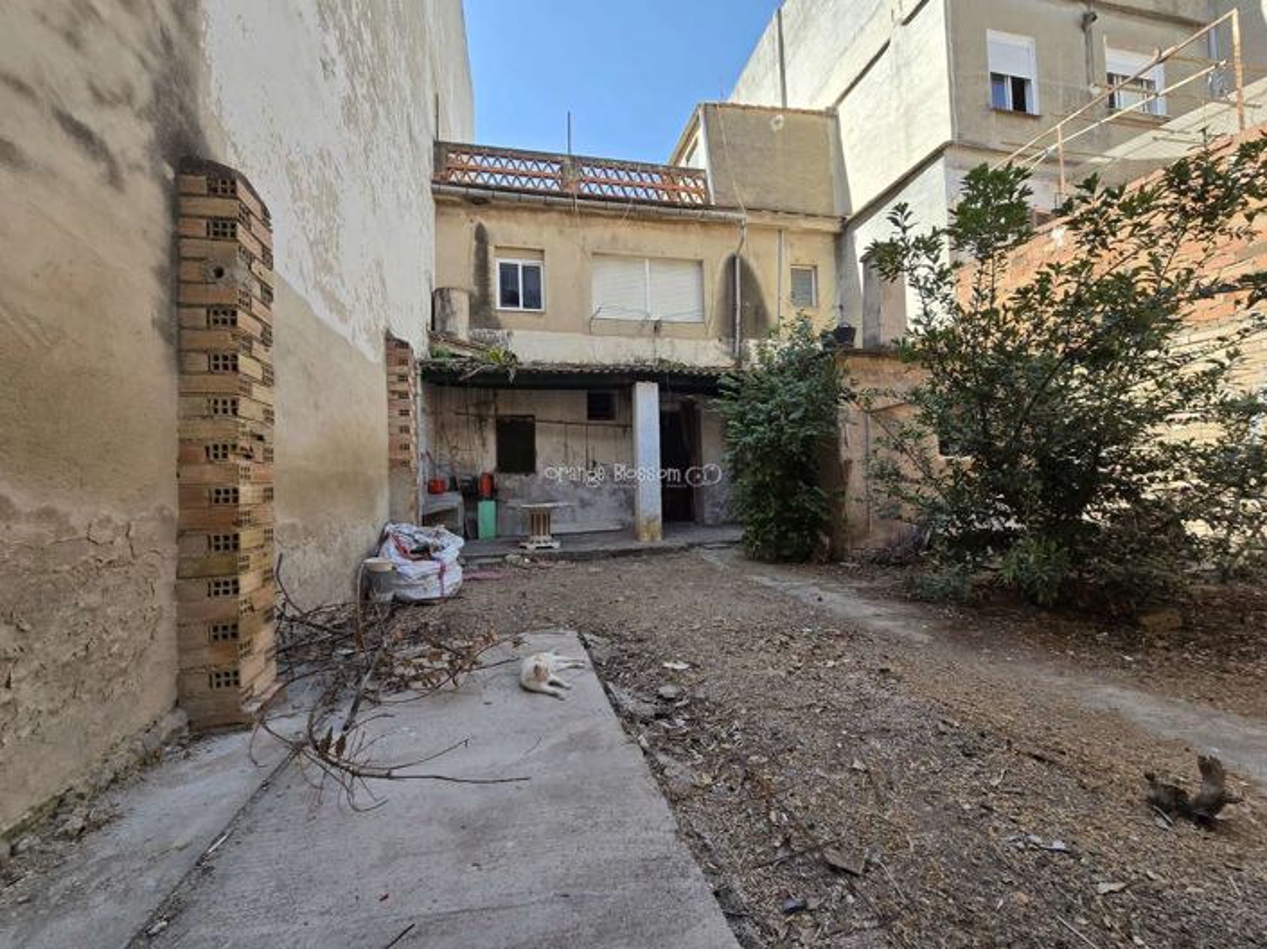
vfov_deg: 89.9
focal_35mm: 13
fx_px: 476
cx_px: 634
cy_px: 474
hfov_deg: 106.2
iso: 50
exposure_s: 1/719
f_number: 2.2
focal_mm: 2.2
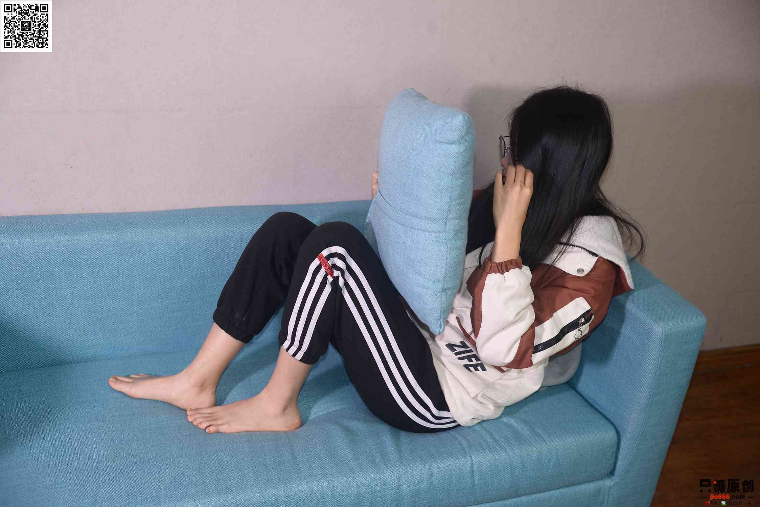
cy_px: 254
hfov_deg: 54.4
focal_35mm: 35
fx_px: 739
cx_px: 380
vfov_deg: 37.9
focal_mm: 35
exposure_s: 1/125
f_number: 5.6
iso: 500
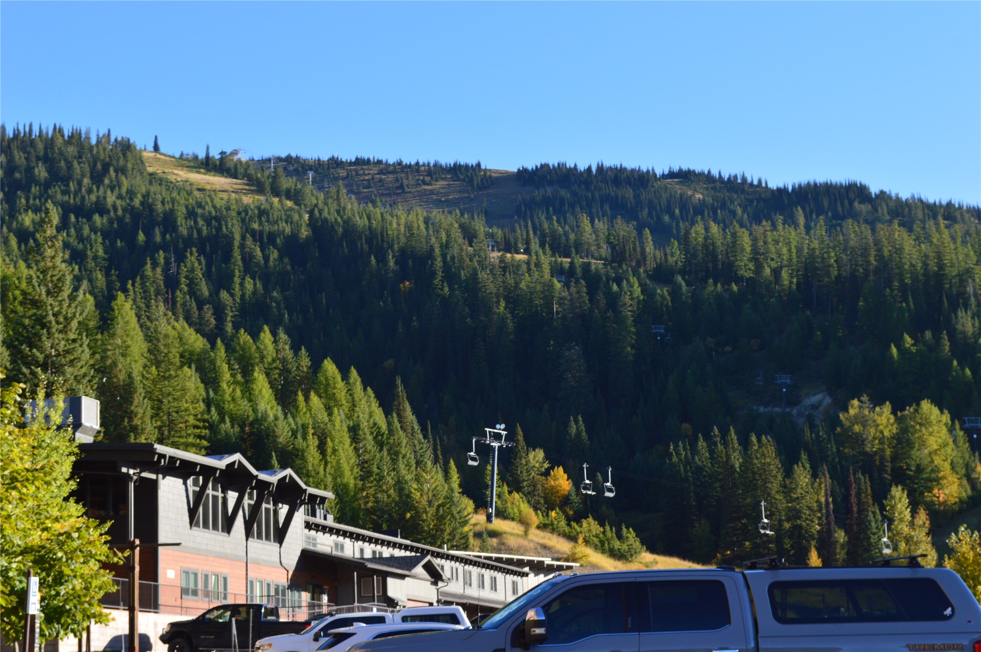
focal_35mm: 69
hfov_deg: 29.3
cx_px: 490
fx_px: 1879
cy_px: 326
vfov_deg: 19.7
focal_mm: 46
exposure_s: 1/200
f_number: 10
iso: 400
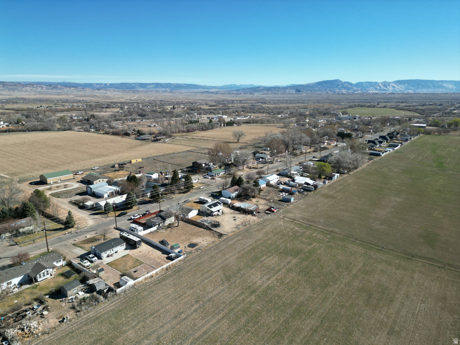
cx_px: 230
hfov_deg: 71.6
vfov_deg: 56.8
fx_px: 319
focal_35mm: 24
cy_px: 172
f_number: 1.7
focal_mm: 6.72
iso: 110
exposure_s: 1/2500
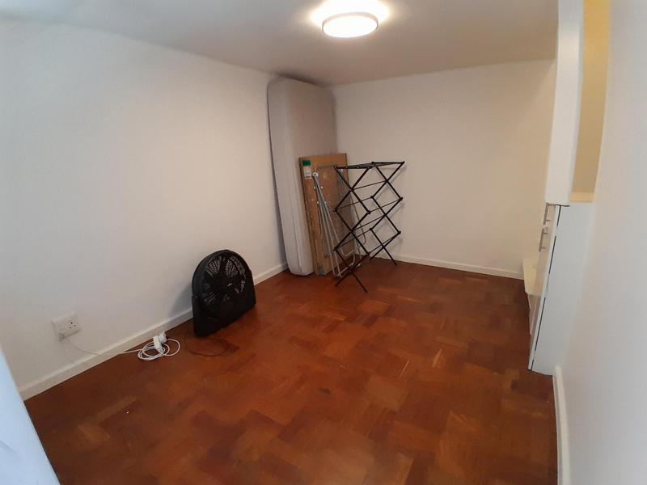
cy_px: 242
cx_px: 324
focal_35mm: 17
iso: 200
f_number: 2.2
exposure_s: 1/50
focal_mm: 1.46
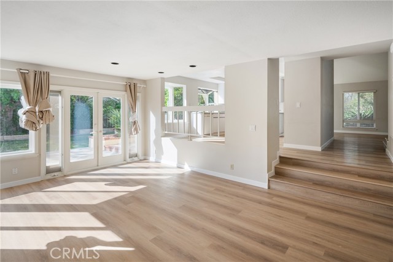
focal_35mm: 18
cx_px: 196
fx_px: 191
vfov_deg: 68.8
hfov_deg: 91.6
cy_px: 131
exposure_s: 1/80
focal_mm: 17.5
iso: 320
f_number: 7.1
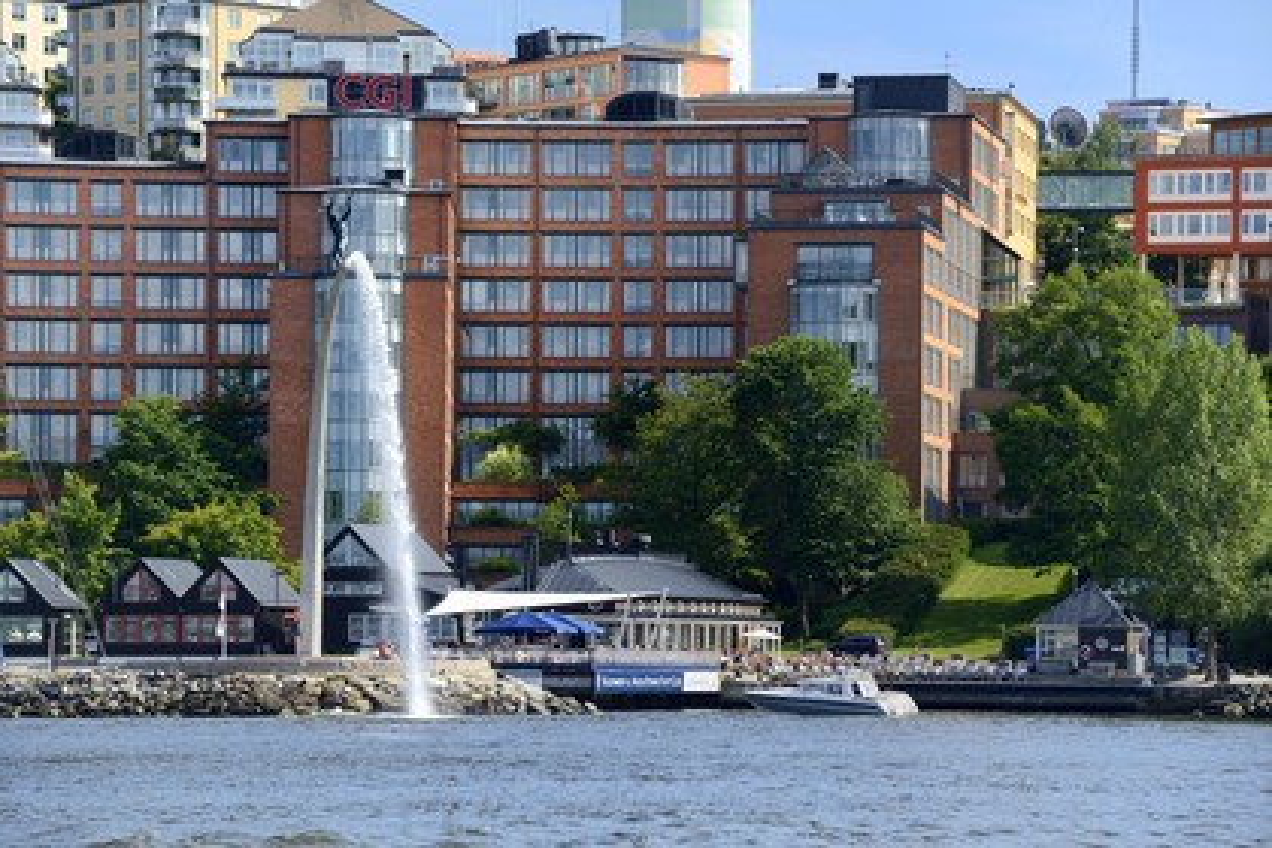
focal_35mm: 175
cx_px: 636
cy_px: 424
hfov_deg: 11.7
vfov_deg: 7.8
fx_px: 6183
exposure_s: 1/400
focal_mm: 175
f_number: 9
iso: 200
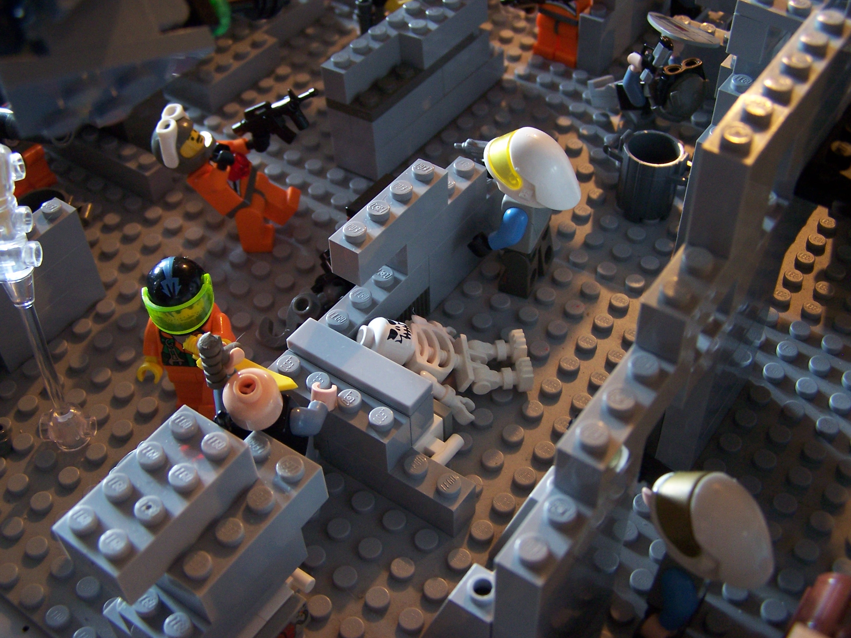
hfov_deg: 46.8
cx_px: 426
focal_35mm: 40
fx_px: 983
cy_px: 319
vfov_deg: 36.0
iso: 140
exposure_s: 1/8
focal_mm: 6.7
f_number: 2.8
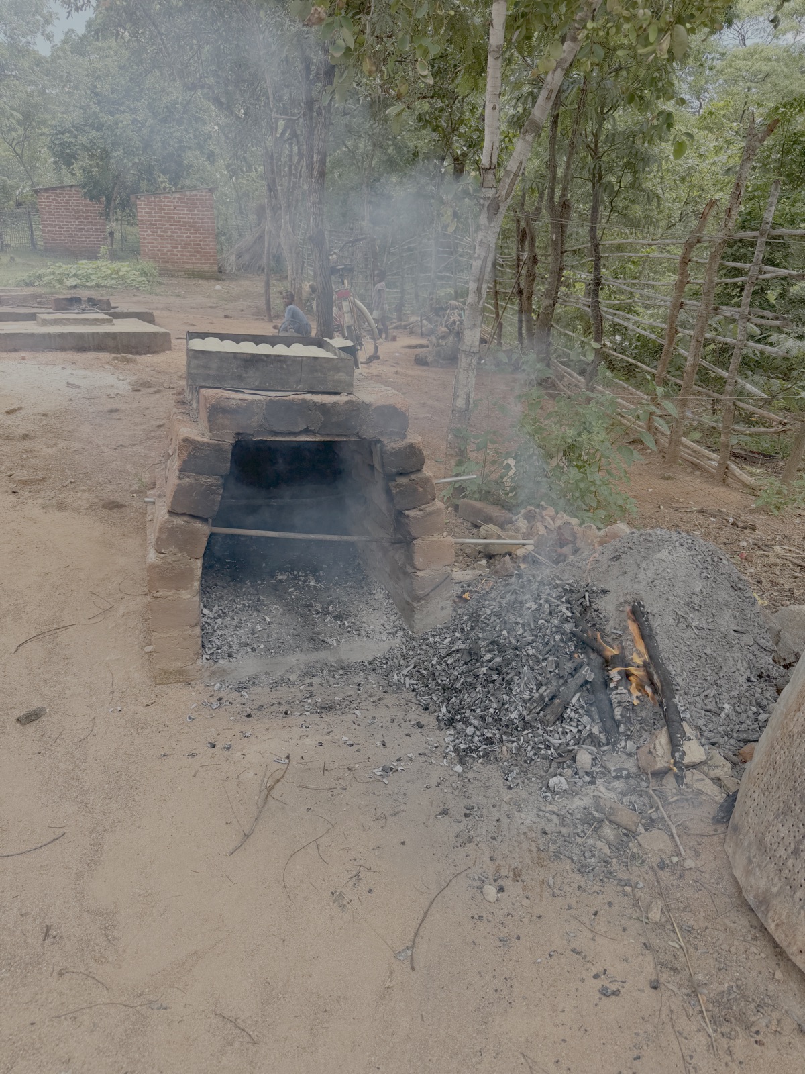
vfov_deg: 71.6
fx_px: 744
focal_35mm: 24
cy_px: 537
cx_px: 402
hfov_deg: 56.8
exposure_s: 1/567
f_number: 1.78
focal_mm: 6.76
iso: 80
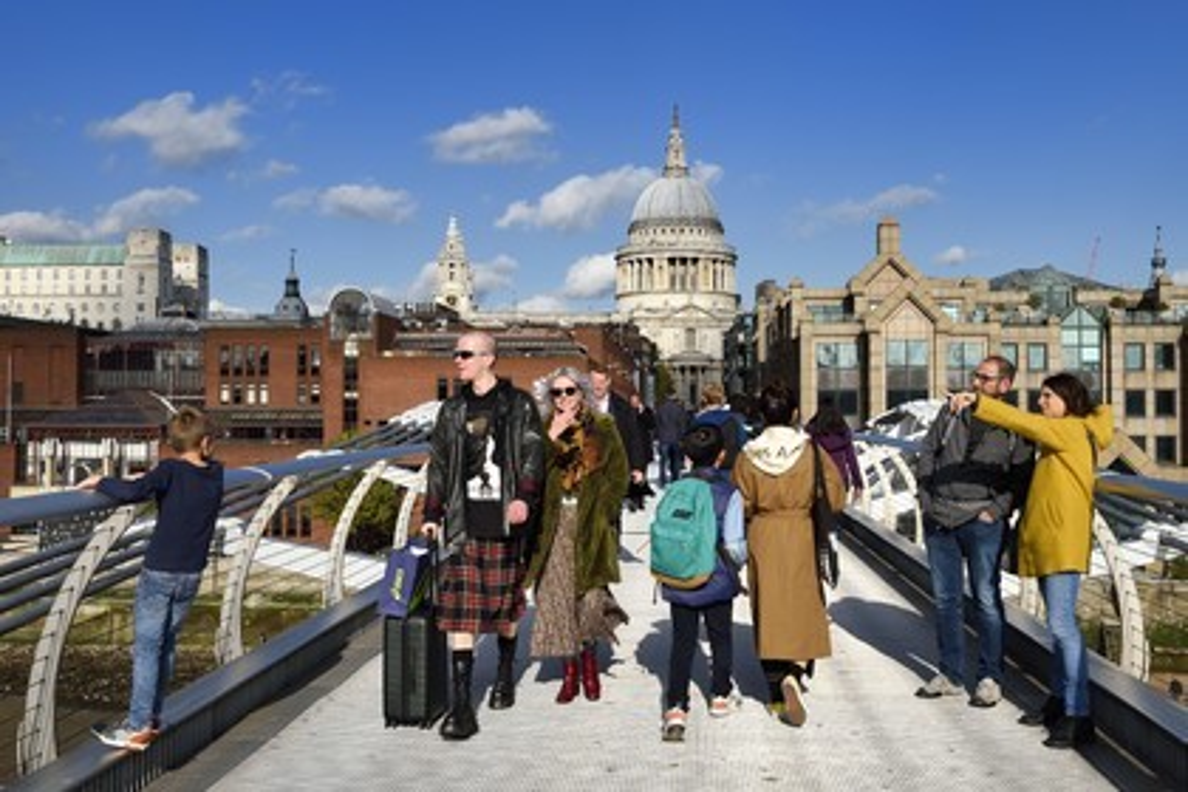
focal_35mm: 34
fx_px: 1122
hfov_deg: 55.8
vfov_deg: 38.9
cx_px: 594
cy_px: 396
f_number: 16
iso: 200
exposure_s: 1/250
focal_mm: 34
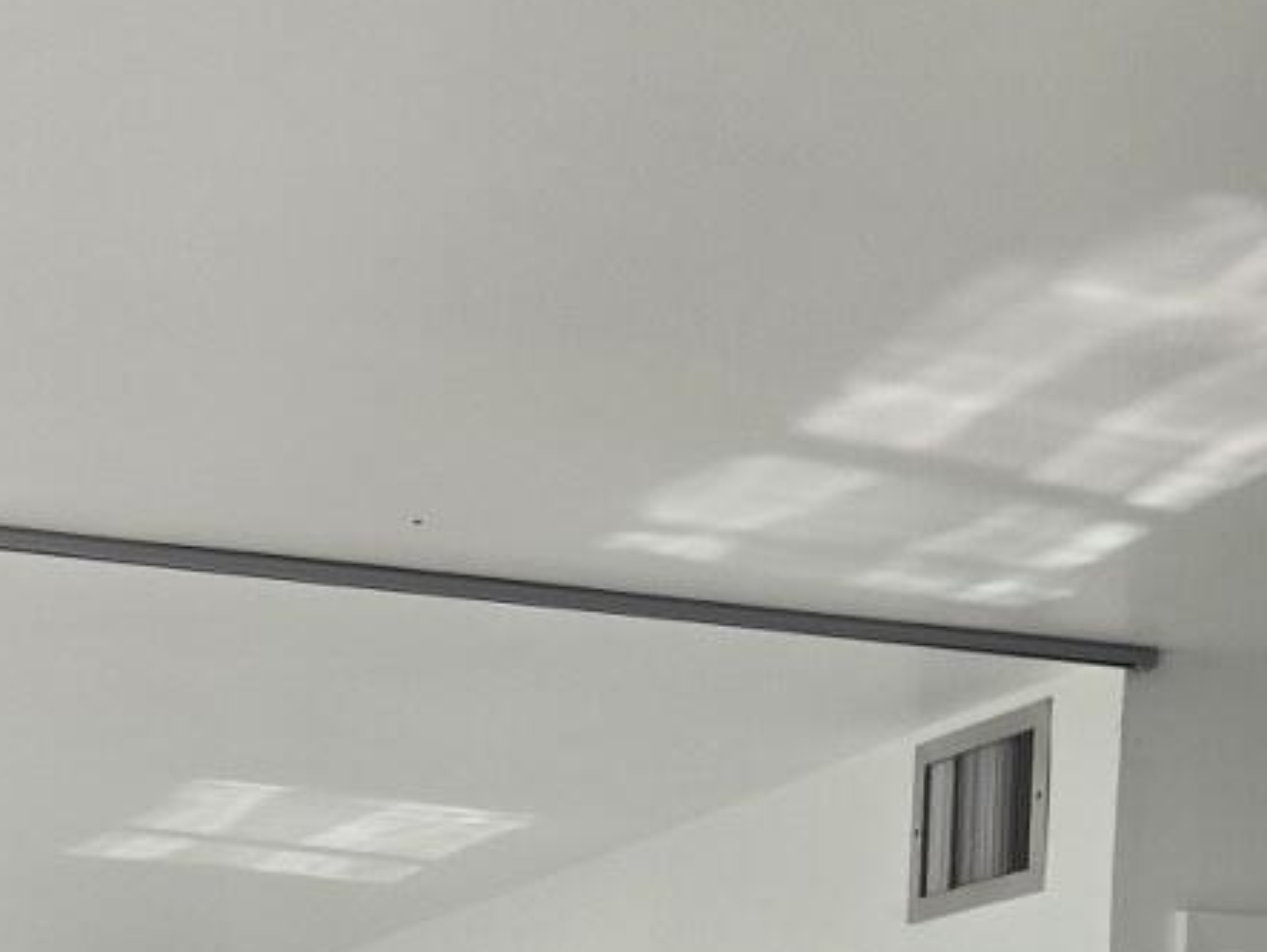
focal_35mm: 83
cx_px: 306
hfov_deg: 23.3
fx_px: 3040
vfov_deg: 16.0
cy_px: 1515
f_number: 1.8
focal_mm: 5.4
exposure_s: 1/719
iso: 64
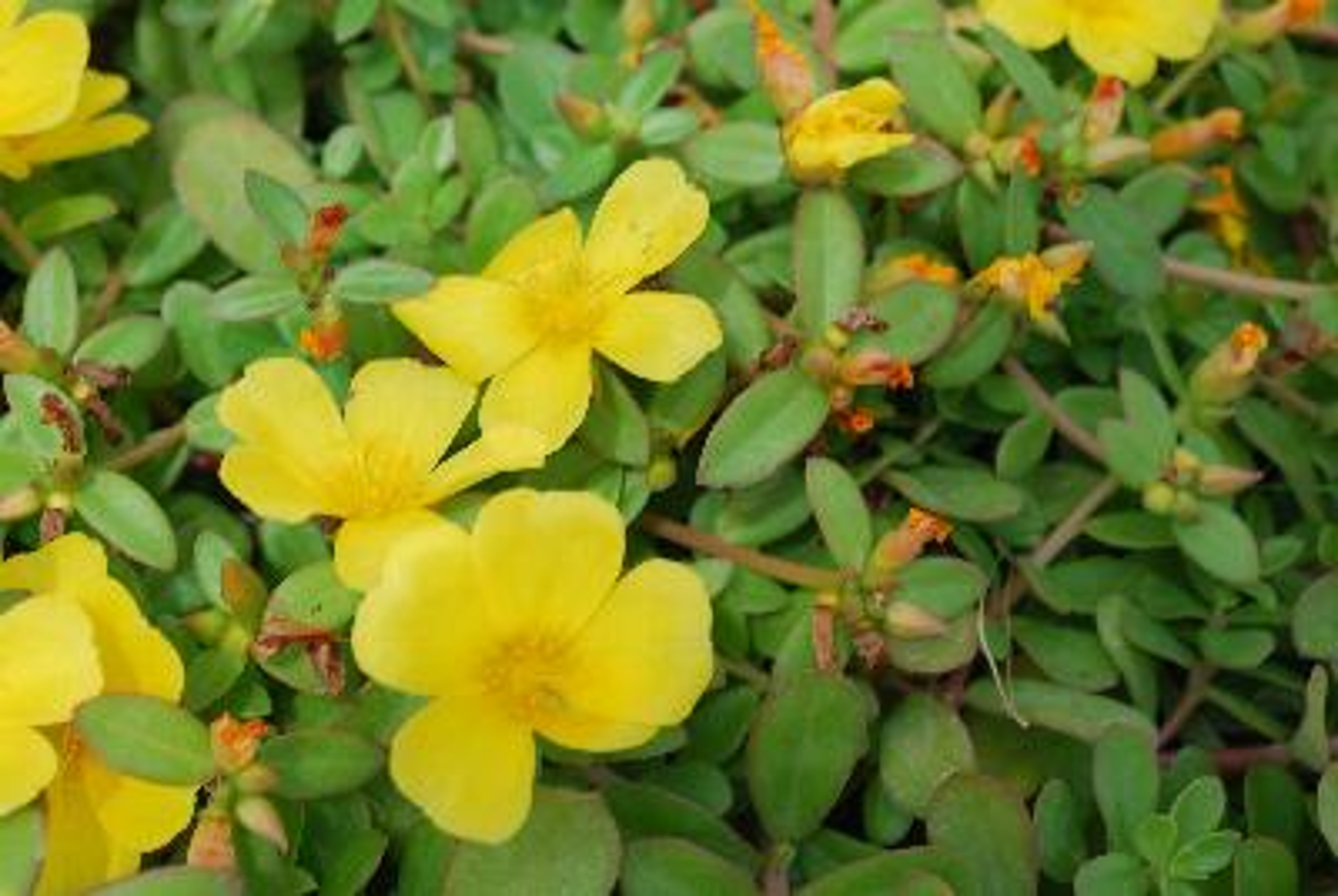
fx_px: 2512
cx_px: 669
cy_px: 448
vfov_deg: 20.2
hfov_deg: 29.8
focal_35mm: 68
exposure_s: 1/60
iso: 100
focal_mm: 45
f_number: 8
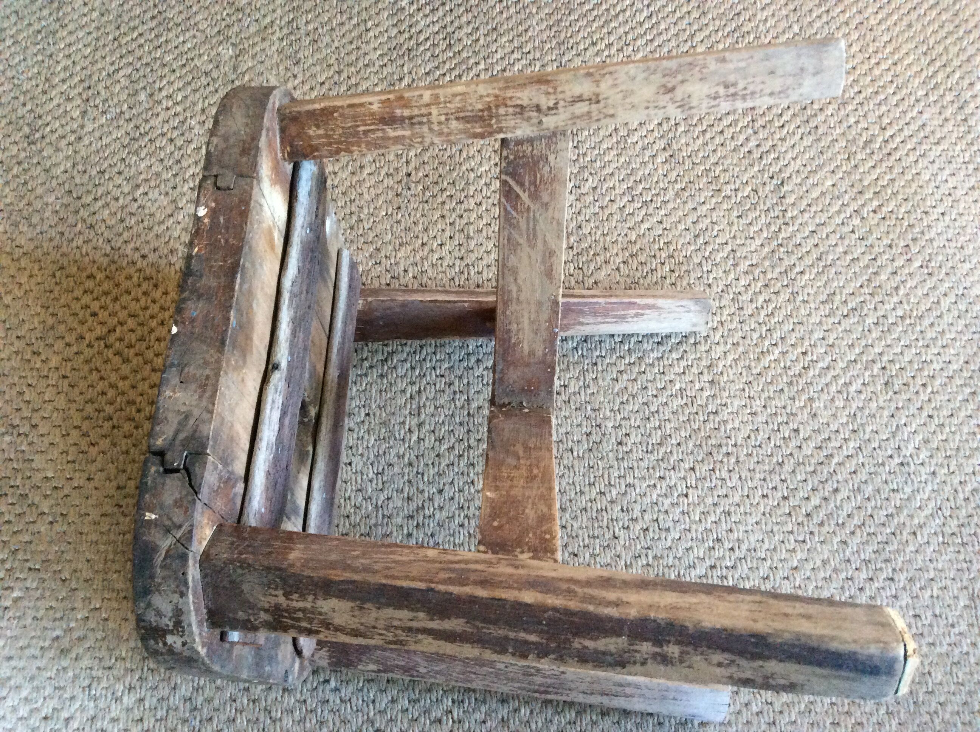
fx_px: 905
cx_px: 490
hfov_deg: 56.9
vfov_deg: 44.1
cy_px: 366
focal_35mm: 32
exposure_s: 1/17
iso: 250
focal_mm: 3.3
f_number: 2.4
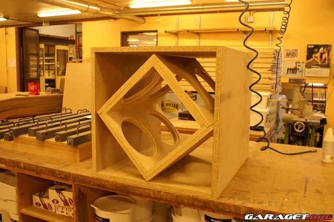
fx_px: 306
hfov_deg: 57.2
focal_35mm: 33
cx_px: 167
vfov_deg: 39.9
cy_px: 111
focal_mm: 22
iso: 320
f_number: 4
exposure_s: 1/40
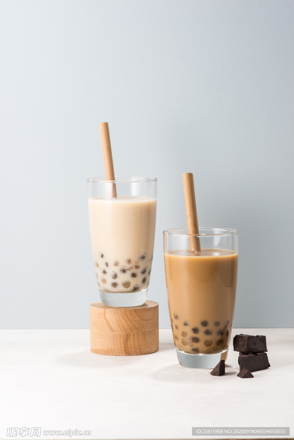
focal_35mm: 105
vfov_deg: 19.5
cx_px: 147
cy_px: 220
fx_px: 1286
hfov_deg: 13.0
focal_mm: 105
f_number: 16
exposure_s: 1/160
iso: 200
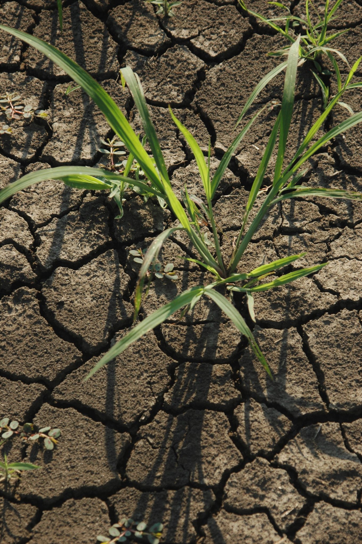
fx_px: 2493
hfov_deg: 8.3
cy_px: 272
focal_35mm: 165
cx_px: 181
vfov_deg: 12.5
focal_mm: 110
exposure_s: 1/640
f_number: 7.1
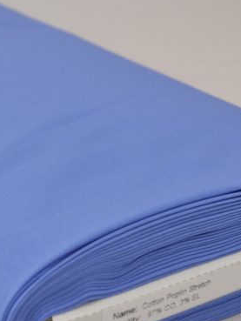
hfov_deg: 19.6
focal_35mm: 75
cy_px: 167
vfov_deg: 26.0
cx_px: 73
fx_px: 696
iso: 100
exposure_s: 1/60
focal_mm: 24
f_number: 5.6
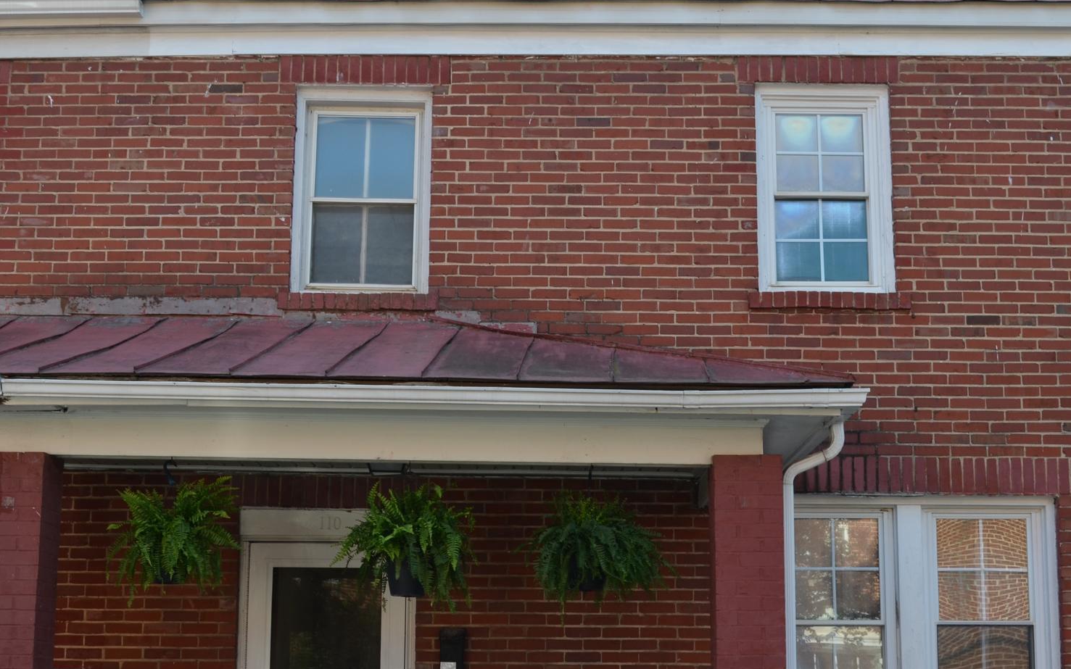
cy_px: 444
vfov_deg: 23.4
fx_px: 1605
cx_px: 556
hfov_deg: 36.9
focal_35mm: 55
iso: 200
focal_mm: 26
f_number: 7.1
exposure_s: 1/200
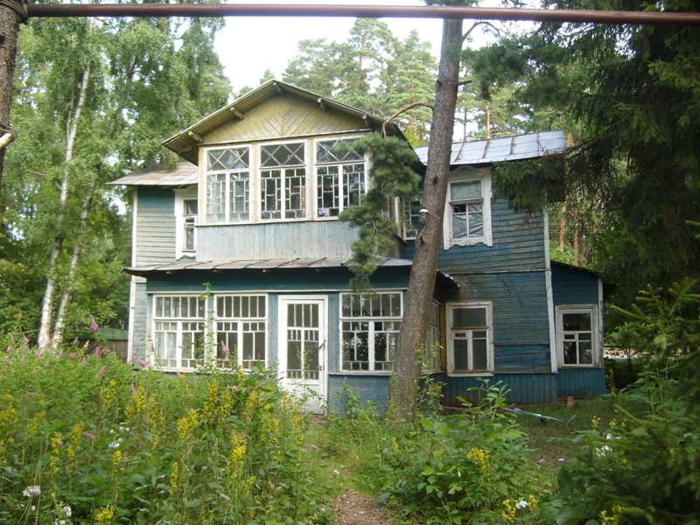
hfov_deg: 52.6
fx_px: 708
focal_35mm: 35
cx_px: 350
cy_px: 262
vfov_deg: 40.7
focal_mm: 5.8
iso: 50
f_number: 2.8
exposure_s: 1/168
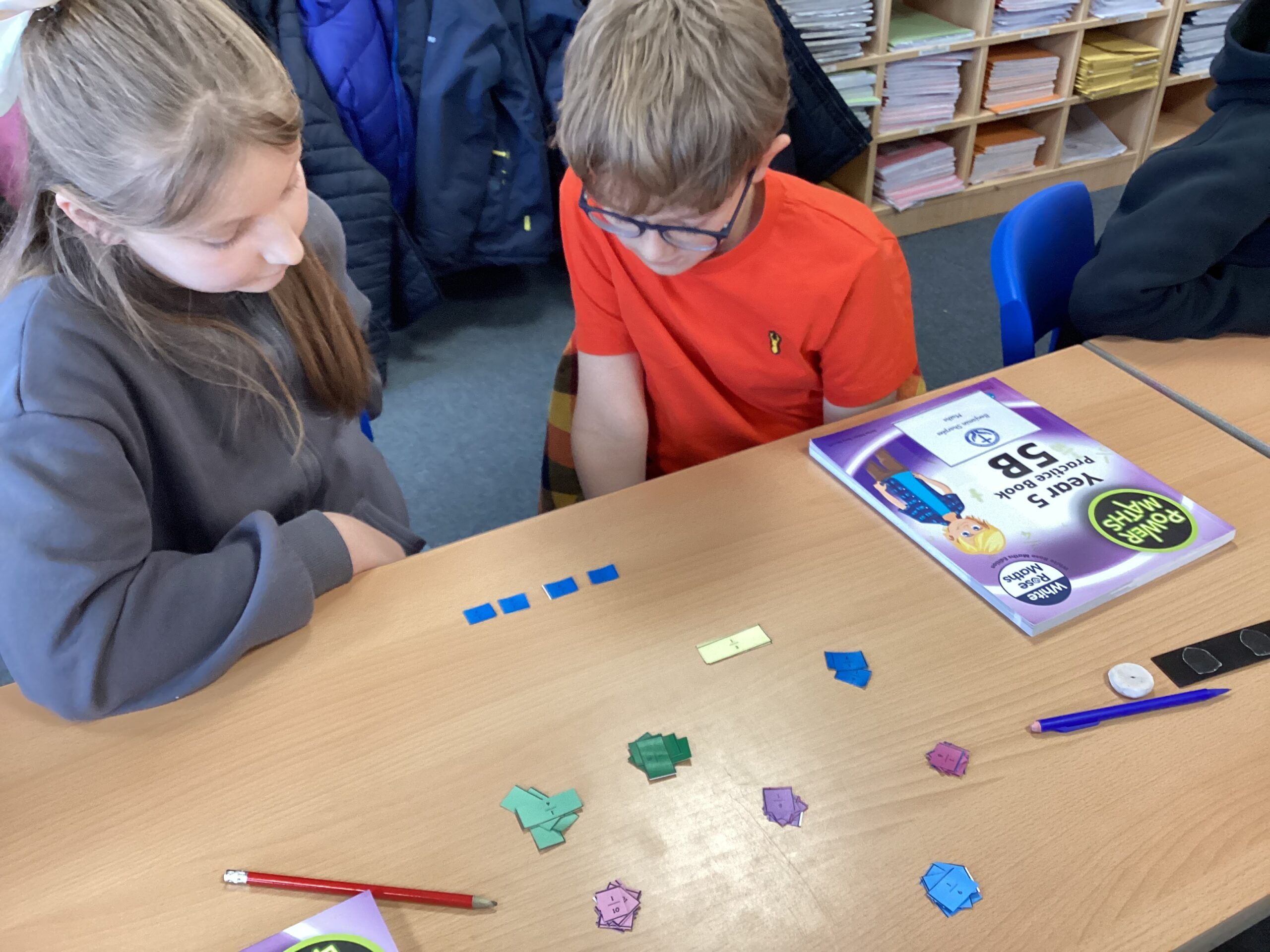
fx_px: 1137
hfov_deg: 58.4
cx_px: 635
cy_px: 476
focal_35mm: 31
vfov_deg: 45.4
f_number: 2.4
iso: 160
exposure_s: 1/50
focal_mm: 3.3
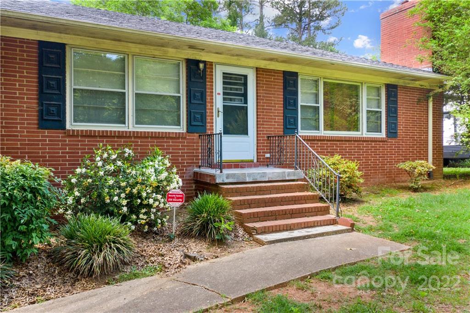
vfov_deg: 46.3
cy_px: 156
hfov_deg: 65.5
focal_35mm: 28
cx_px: 235
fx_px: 365
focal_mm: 10.26
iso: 100
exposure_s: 1/120
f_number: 4.5
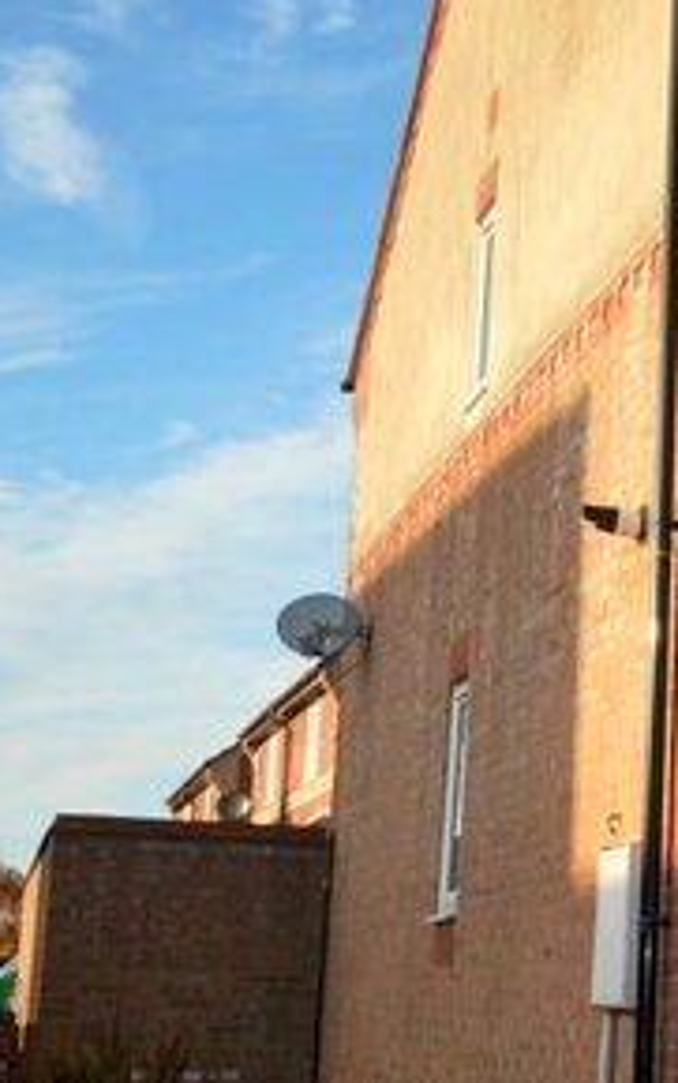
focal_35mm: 74
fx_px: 2185
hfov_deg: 16.7
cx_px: 858
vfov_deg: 27.8
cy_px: 543
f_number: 5.6
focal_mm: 20
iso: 100
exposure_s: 1/125
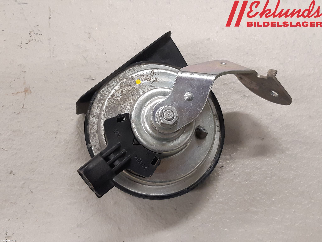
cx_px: 161
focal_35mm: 26
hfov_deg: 67.3
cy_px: 121
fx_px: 242
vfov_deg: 53.1
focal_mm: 3.93
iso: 125
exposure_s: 1/50
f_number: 1.7
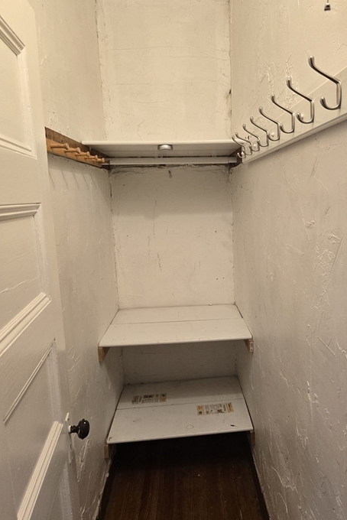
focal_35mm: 27
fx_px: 390
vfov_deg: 67.3
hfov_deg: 47.7
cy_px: 269
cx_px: 206
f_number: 1.8
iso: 200
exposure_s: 1/120
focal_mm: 5.4
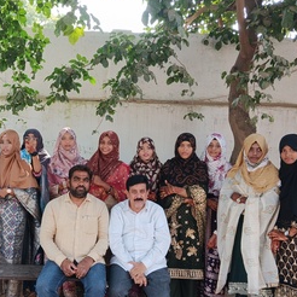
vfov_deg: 36.7
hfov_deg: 36.1
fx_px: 447
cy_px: 170
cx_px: 83
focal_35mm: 46
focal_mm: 4.22
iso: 59
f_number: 1.8
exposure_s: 1/50
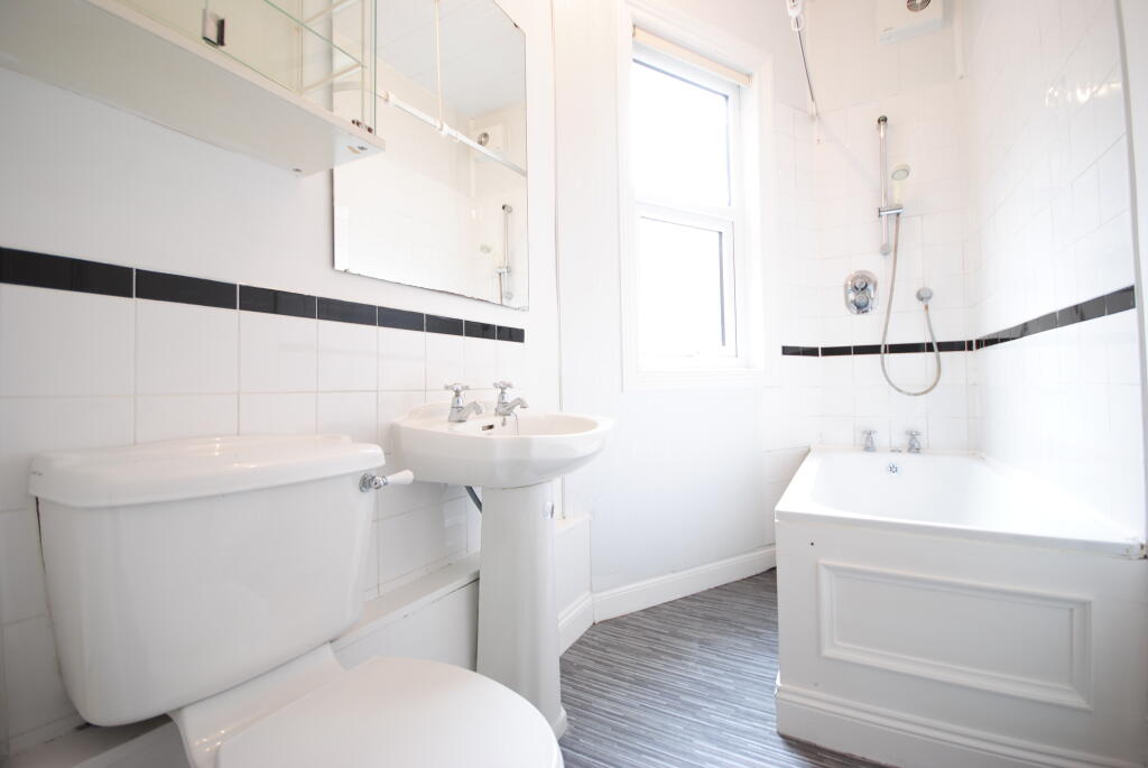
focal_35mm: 15
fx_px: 479
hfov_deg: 100.3
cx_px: 574
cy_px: 384
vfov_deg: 77.5
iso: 100
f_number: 4
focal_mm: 10
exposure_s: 1/5
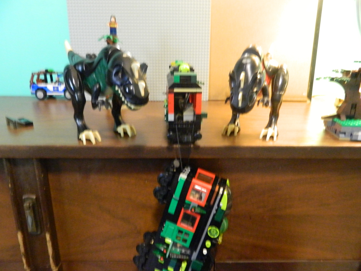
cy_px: 136
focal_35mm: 25
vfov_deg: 54.9
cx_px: 180
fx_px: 261
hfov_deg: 69.4
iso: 720
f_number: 3.1
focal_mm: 4.5
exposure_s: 1/10
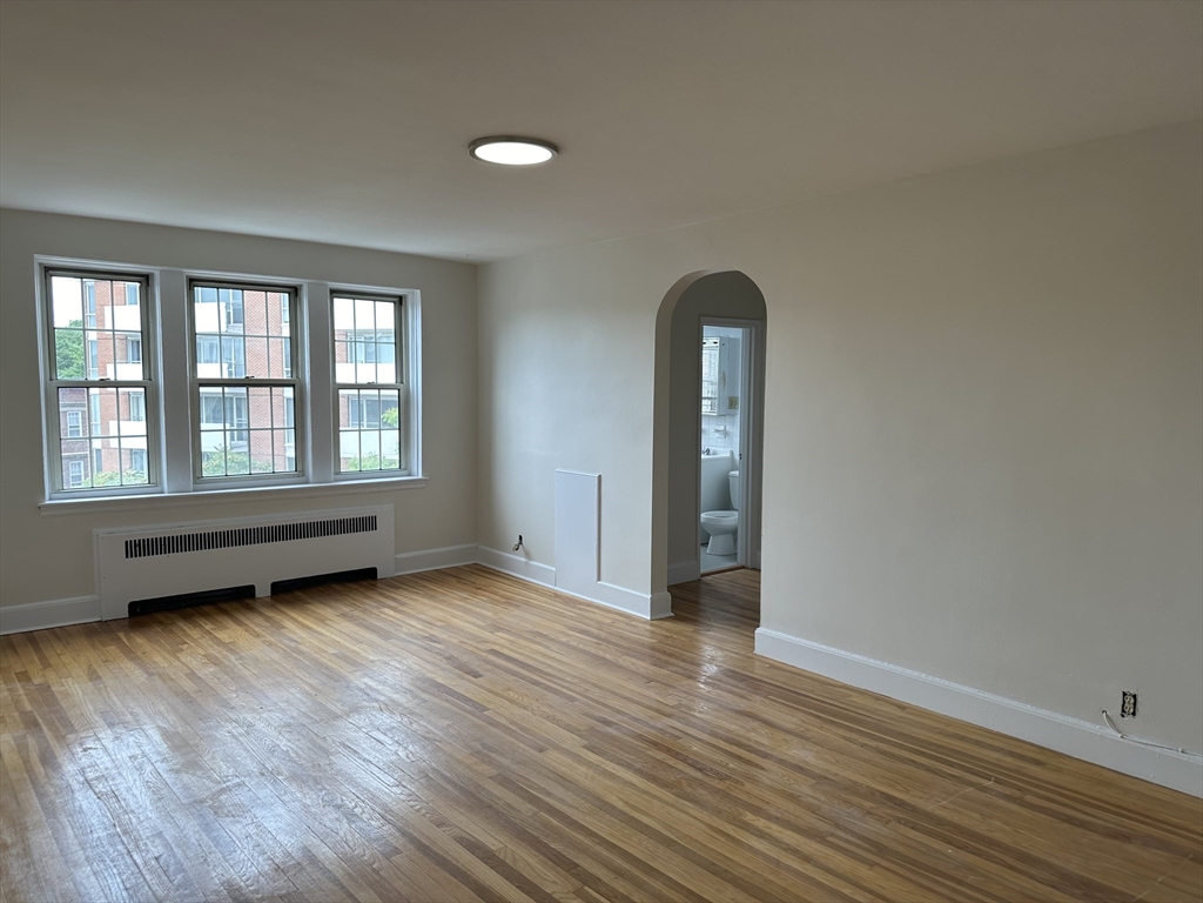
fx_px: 834
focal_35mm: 24
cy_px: 452
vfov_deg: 56.8
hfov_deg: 71.6
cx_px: 602
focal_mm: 6.86
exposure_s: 1/276
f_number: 1.78
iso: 80
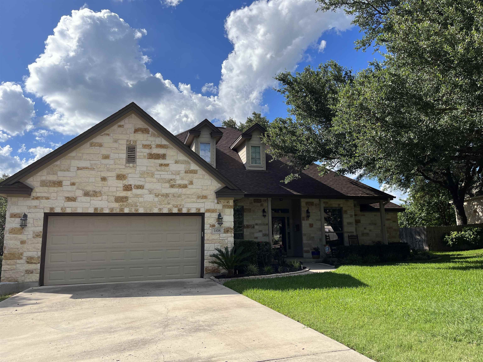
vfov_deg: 53.1
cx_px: 242
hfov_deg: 67.3
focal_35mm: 26
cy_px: 181
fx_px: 363
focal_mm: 5.1
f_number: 1.6
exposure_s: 1/3521
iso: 50
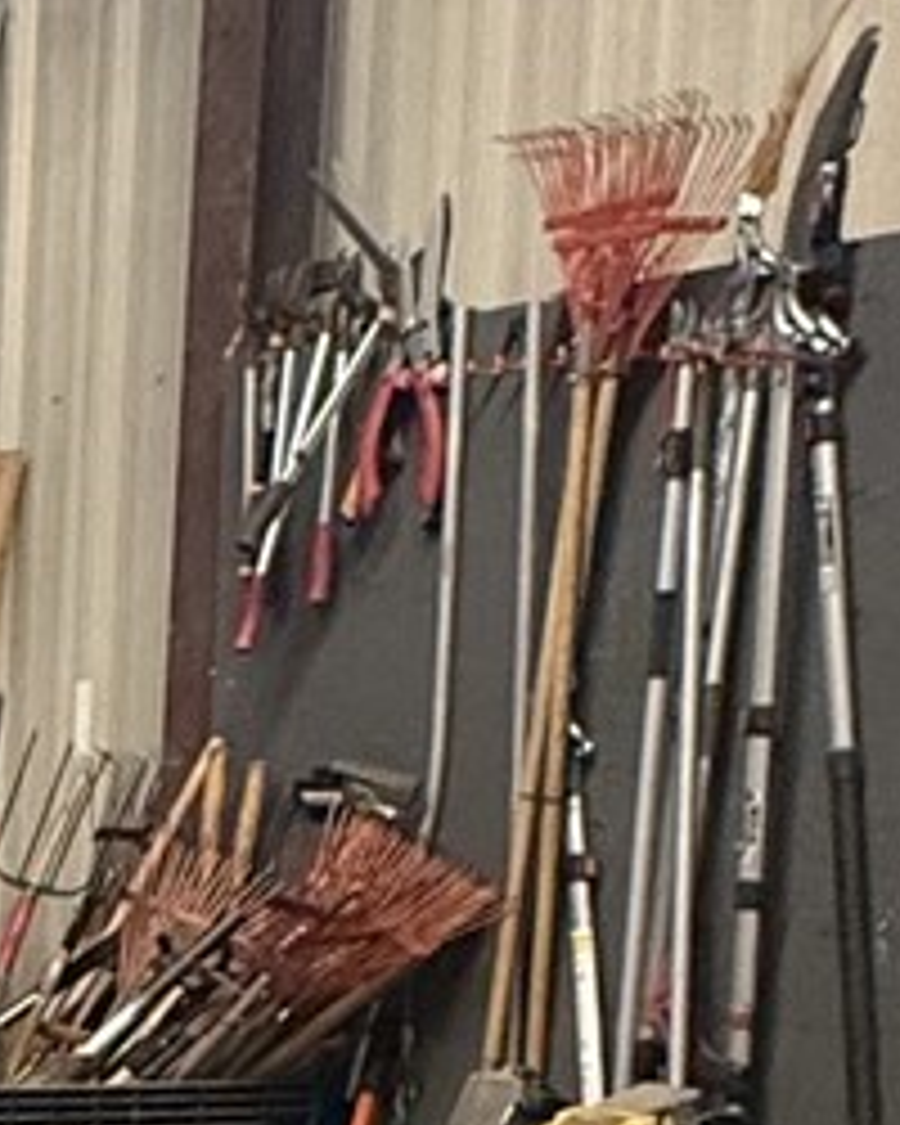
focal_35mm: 84
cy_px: 1076
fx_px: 2797
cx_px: -1440
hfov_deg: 12.7
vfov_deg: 22.0
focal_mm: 2.22
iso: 400
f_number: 2.2
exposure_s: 1/60
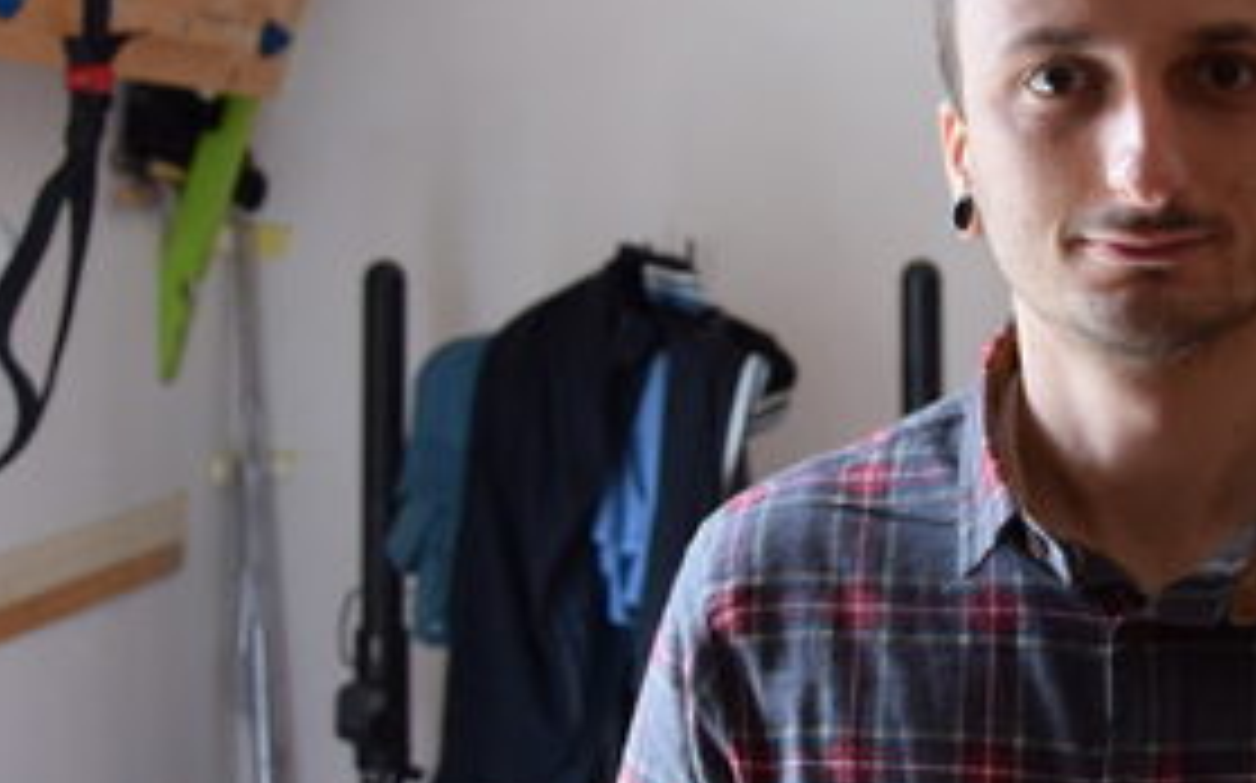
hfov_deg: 28.7
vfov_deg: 18.7
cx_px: 1107
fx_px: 2364
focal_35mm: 69
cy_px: 198
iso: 800
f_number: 3.8
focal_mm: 21
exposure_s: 1/2.5
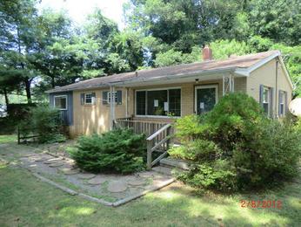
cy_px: 114
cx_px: 150
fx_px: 209
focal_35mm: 24
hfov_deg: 71.6
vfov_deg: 56.9
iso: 64
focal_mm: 4.3
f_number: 3.2
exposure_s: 1/100
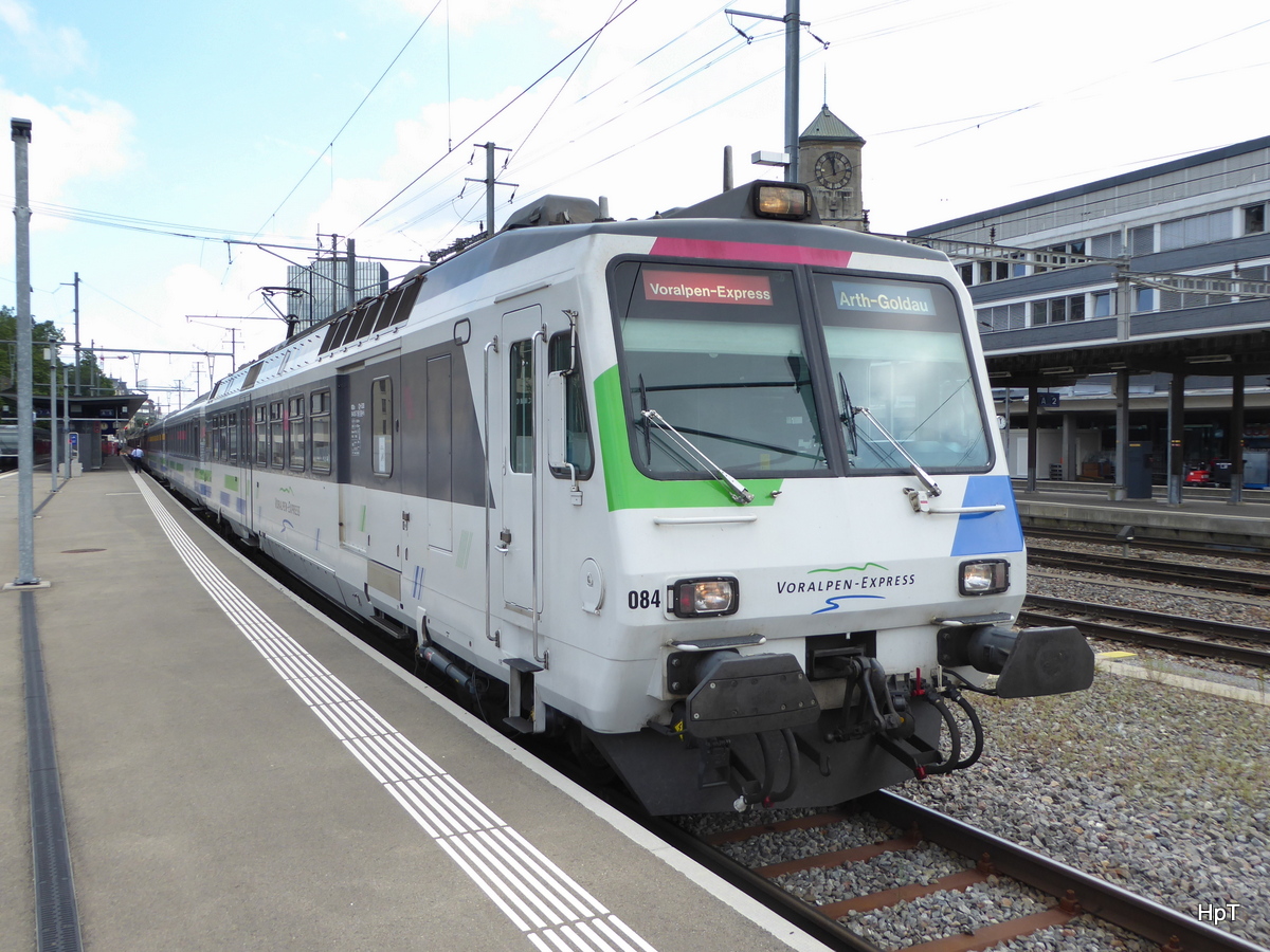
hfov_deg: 56.8
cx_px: 635
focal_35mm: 32
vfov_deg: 44.2
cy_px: 476
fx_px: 1174
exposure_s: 1/250
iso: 80
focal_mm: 5.4
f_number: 3.5
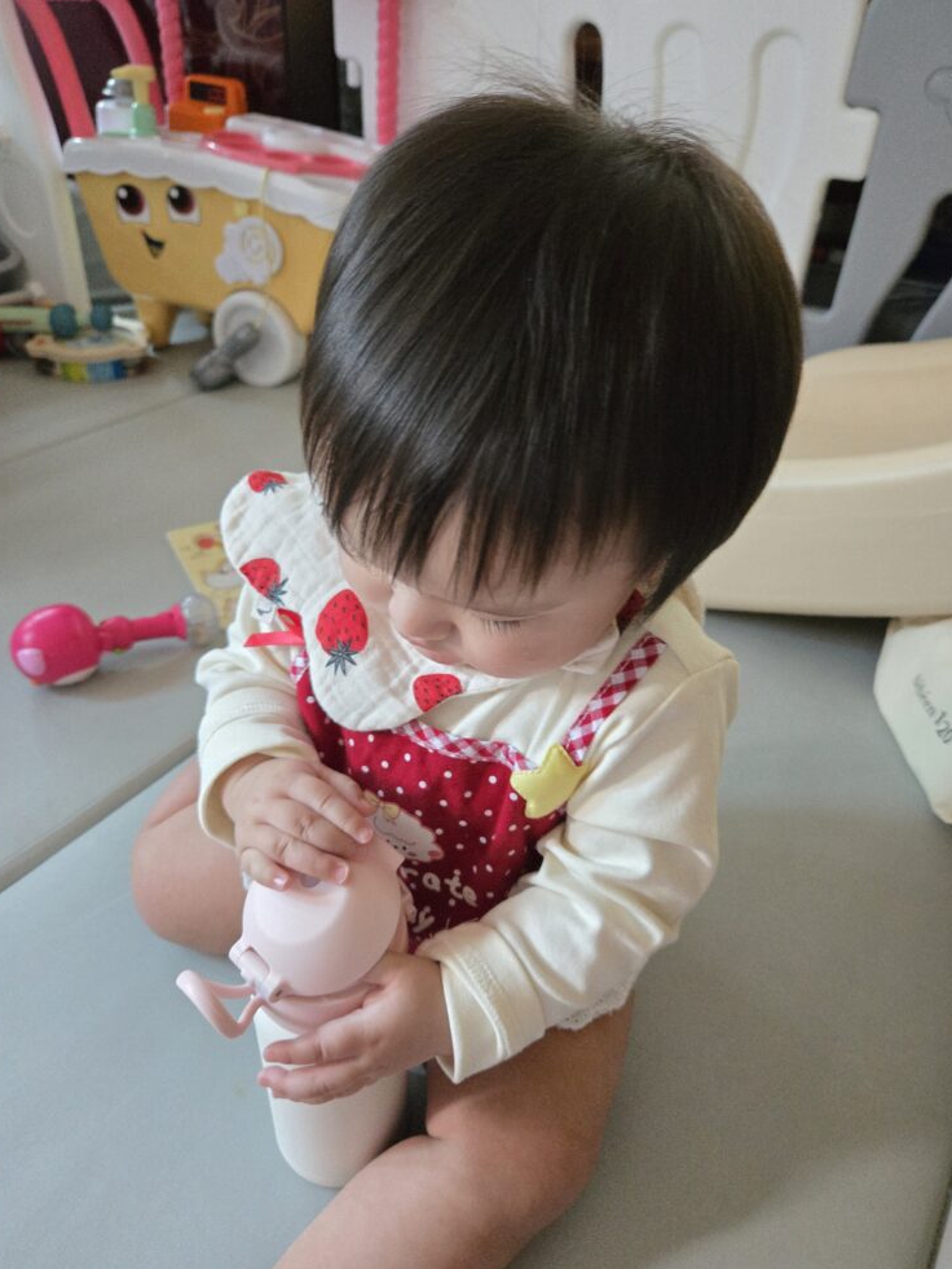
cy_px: 621
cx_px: 459
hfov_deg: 56.8
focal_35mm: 24
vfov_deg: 71.6
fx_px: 880
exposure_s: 1/30
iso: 1250
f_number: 1.8
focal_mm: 5.4
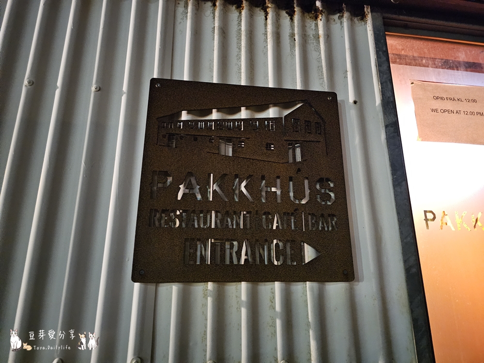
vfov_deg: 58.9
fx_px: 322
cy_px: 182
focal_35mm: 23
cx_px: 242
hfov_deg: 73.9
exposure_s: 1/11
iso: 5000
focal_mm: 6.3
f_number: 1.7
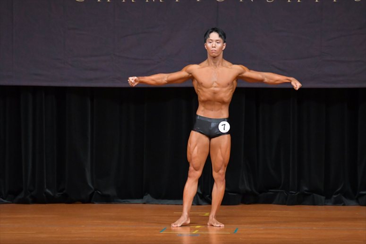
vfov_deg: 5.1
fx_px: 2744
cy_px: 122
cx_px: 183
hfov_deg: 7.6
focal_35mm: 270
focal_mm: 180
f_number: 5.6
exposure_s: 1/400
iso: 5000
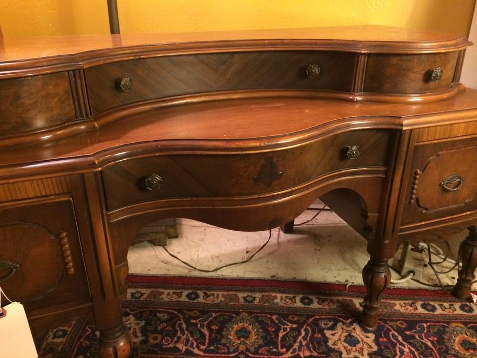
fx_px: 413
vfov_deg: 46.8
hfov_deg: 60.0
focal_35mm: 30
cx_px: 238
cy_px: 179
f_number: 2.2
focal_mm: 4.12
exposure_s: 1/15
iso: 320
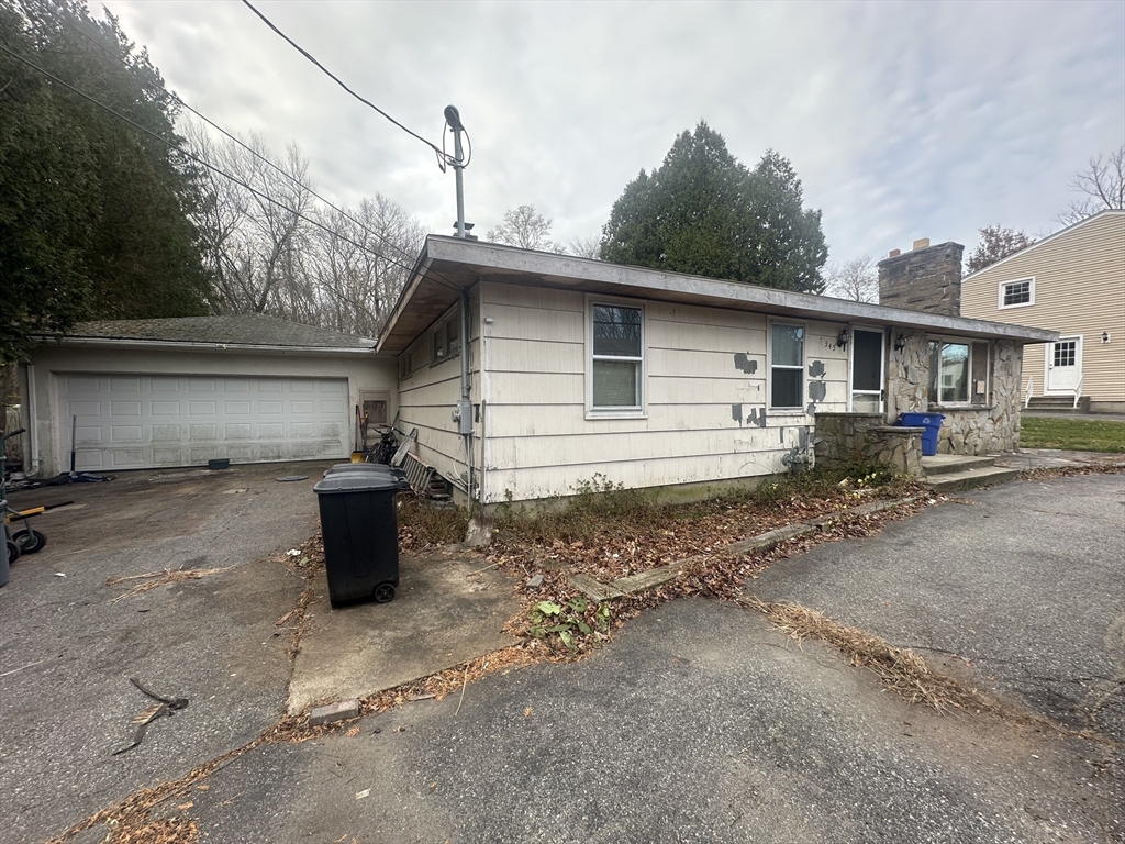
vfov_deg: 85.7
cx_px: 562
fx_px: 455
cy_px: 422
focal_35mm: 14
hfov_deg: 102.1
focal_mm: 2.22
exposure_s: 1/274
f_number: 2.2
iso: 40
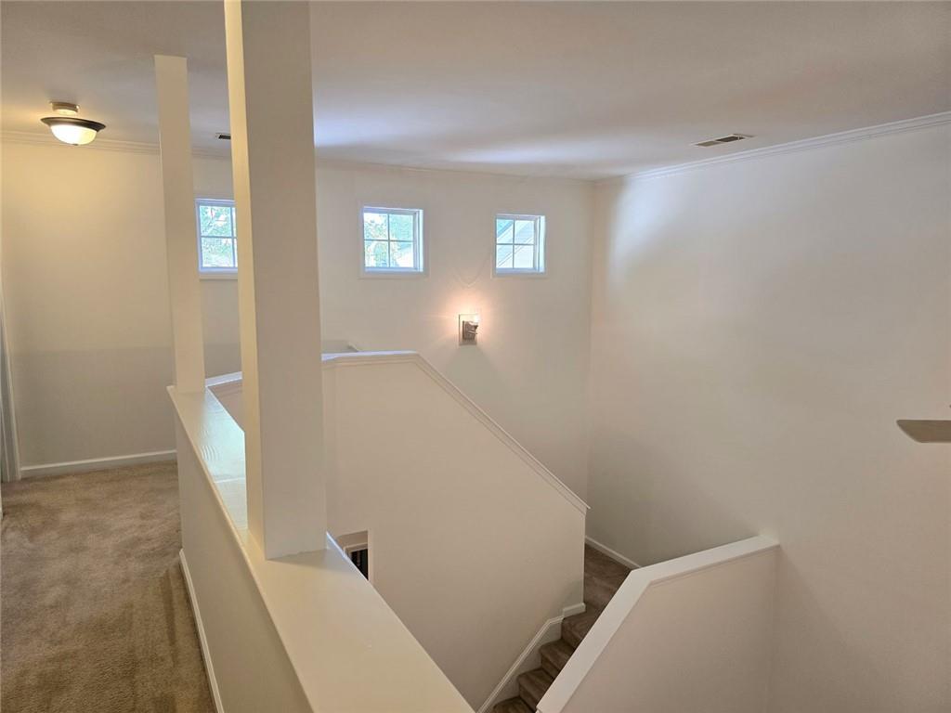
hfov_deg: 73.9
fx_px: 632
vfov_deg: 58.9
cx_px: 476
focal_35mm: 23
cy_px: 356
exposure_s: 1/120
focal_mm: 6.3
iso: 125
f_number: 1.7
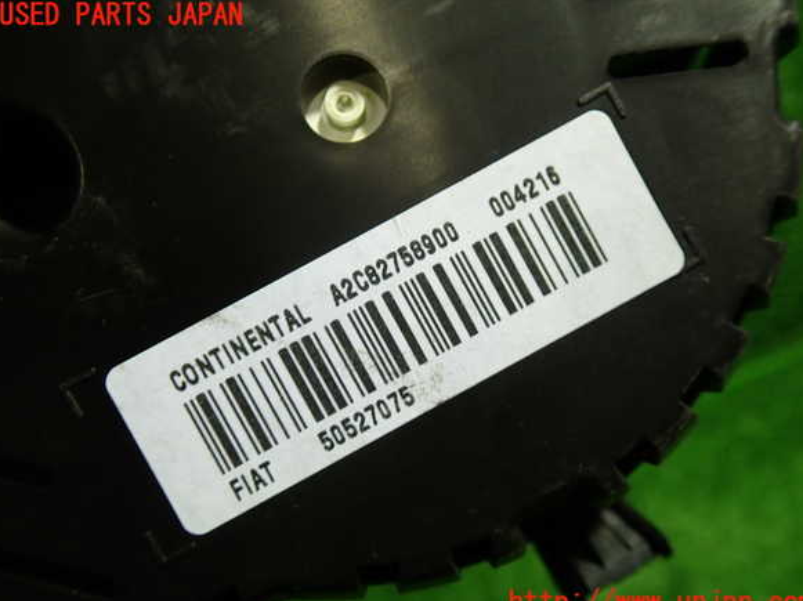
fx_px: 719
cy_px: 309
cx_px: 406
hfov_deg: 58.4
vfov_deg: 45.4
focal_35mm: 31
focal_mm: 5.4
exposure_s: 1/40
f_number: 2.3
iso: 200
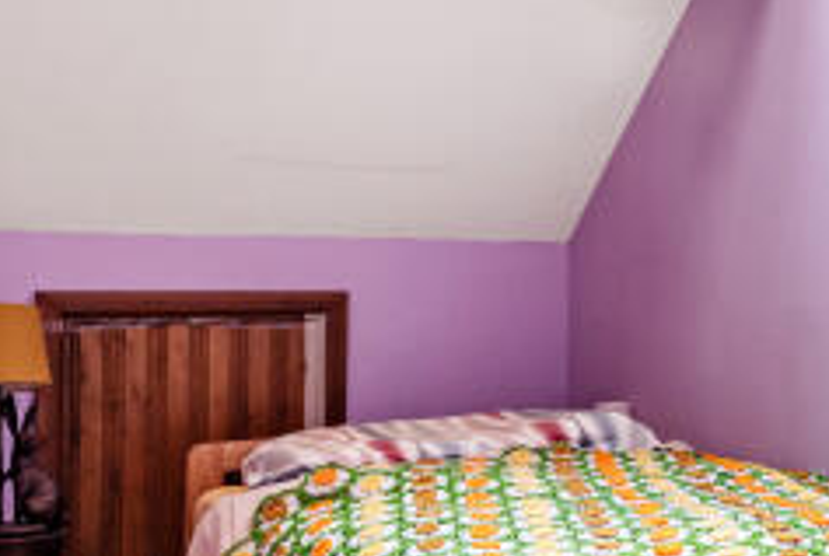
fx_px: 1592
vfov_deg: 19.8
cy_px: 266
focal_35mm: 69
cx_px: 724
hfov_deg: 28.2
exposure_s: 1/20
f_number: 9
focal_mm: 16
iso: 200
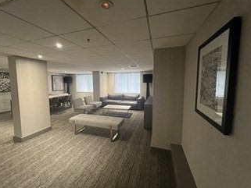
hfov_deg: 101.9
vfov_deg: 85.7
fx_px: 102
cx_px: 119
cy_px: 90
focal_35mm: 14
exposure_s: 1/60
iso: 320
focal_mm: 1.57
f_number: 1.8
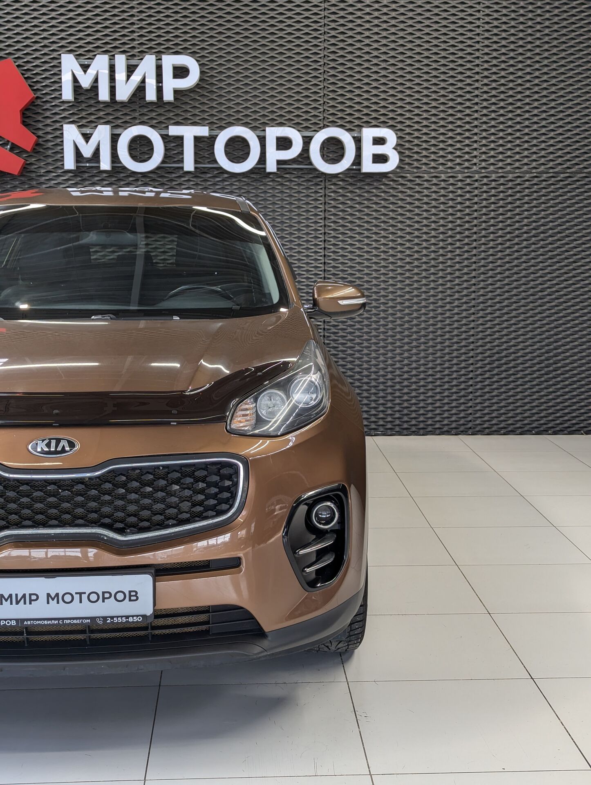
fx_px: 1090
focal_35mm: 48
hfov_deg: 30.3
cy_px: 392
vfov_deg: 39.6
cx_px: 296
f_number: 1.85
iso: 42
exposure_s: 1/188
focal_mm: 6.81
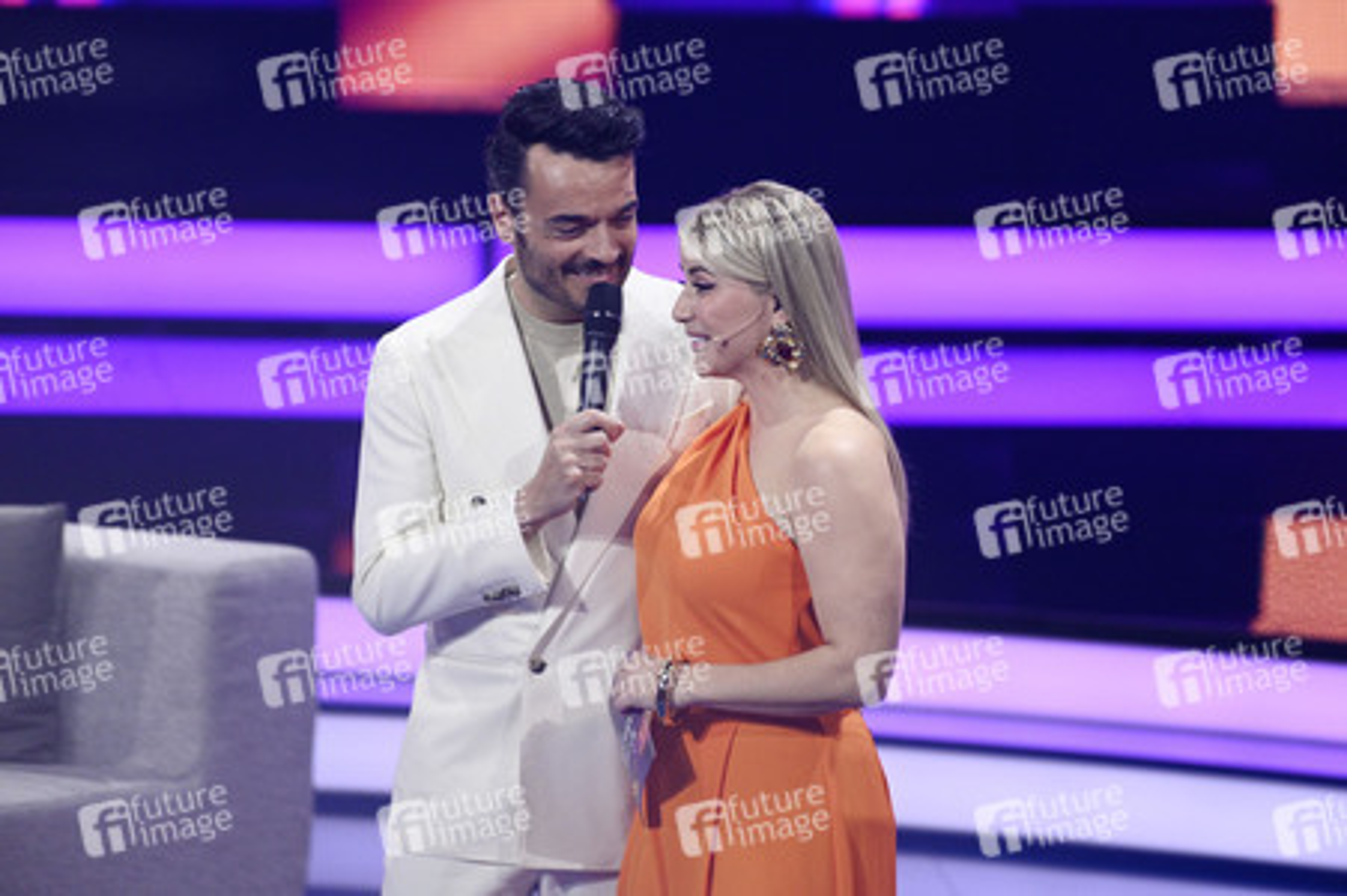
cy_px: 448
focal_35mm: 500
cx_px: 674
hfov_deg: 4.1
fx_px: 18694
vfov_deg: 2.7
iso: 4000
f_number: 5.6
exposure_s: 1/250
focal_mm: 500
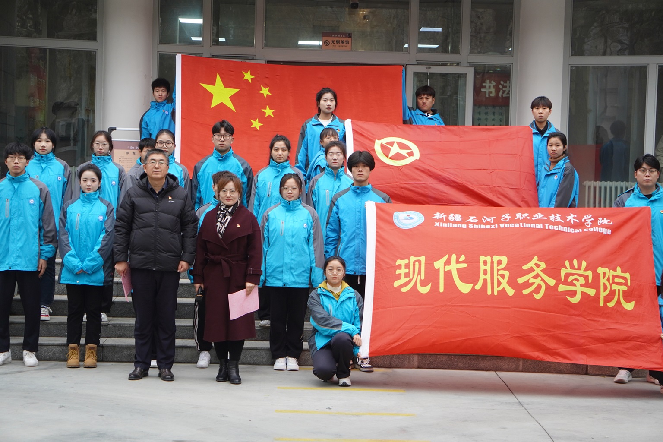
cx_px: 332
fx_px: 1519
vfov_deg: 16.6
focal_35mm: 82
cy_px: 221
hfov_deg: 24.6
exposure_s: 1/60
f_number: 4.5
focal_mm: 55
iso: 400
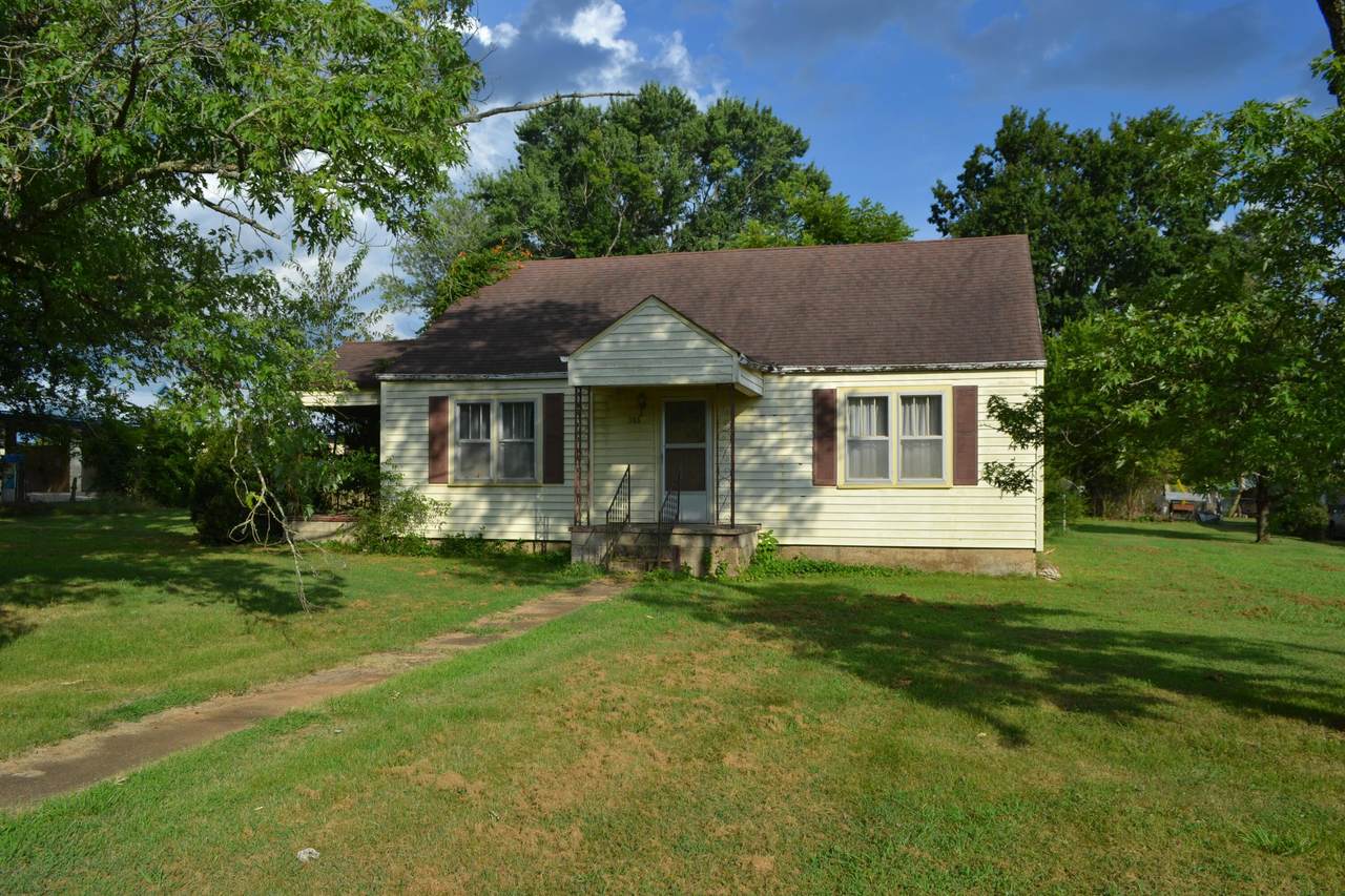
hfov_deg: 67.4
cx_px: 672
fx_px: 1009
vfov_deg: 47.9
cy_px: 448
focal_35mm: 27
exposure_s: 1/250
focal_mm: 18
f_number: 8
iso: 100
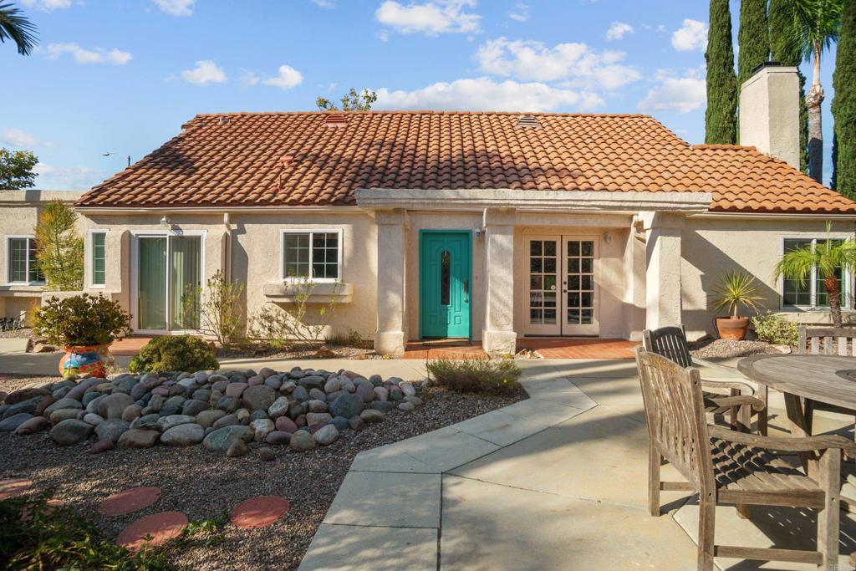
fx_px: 404
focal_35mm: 17
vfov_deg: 70.5
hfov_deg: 93.3
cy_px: 286
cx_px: 428
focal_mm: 17
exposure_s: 1/500
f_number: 9.5
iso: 320
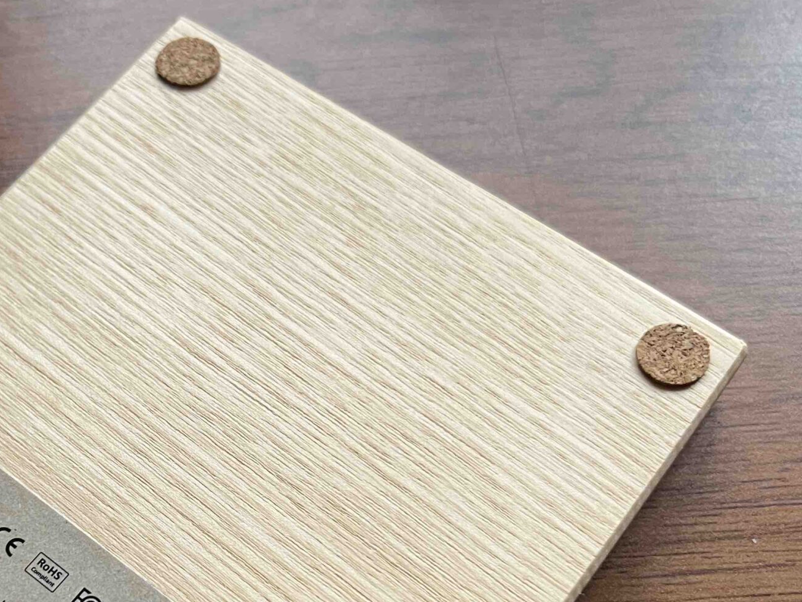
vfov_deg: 28.0
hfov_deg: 36.6
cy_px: 476
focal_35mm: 51
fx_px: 1182
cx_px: 203
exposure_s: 1/85
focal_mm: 5.7
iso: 125
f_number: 1.5
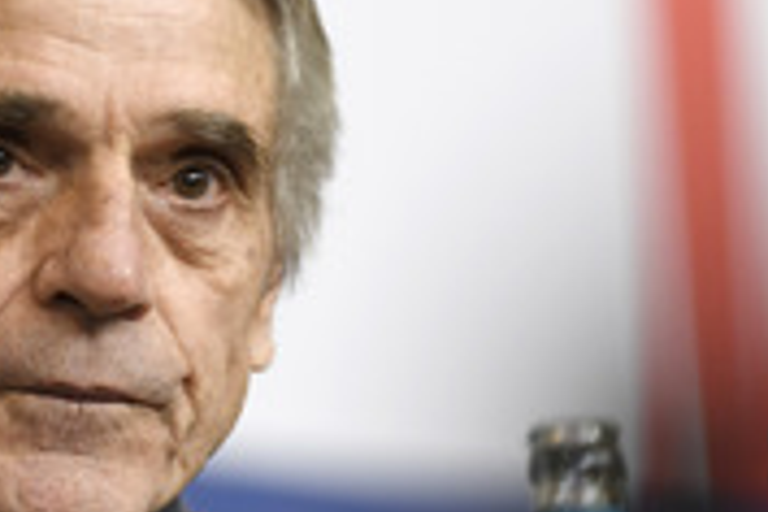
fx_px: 10047
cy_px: 399
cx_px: 11
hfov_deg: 4.4
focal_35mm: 471
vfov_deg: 2.9
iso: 800
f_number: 3.5
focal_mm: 185
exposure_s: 1/320
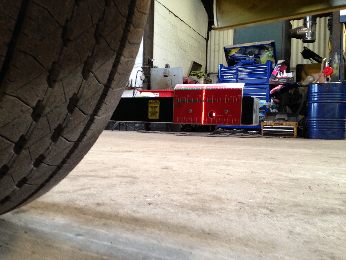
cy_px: 130
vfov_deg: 42.9
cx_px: 173
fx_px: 330
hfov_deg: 55.4
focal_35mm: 33
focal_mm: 4.12
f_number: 2.4
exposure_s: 1/20
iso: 125
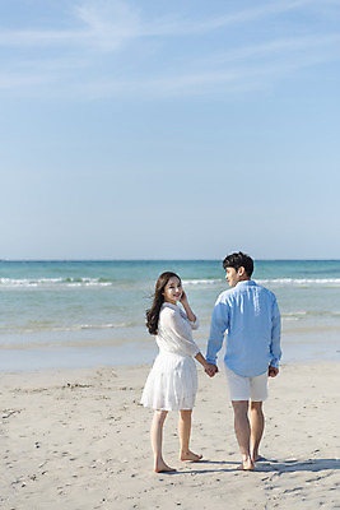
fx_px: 991
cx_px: 170
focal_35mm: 70
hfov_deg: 19.5
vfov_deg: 28.8
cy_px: 255
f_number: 2.8
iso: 100
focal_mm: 70
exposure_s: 1/3200
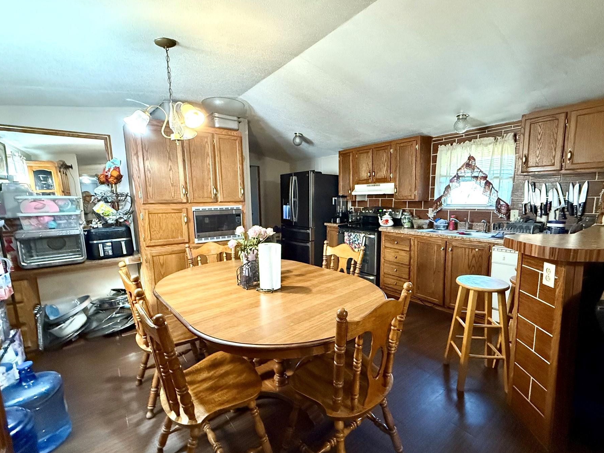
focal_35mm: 16
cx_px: 321
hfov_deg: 94.4
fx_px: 279
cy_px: 234
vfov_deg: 78.1
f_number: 2.2
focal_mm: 2.22
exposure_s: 1/60
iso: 1000
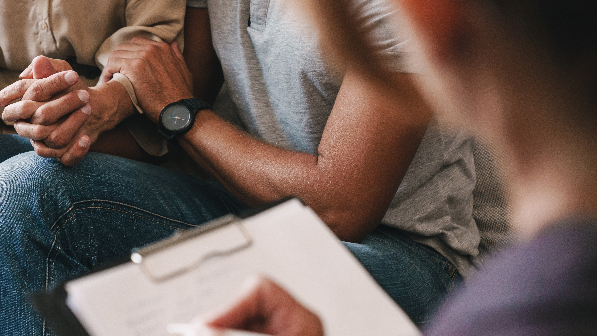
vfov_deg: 11.9
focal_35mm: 102
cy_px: 173
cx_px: 180
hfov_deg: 20.8
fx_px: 1615
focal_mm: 64
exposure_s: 1/160
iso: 800
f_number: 4.5
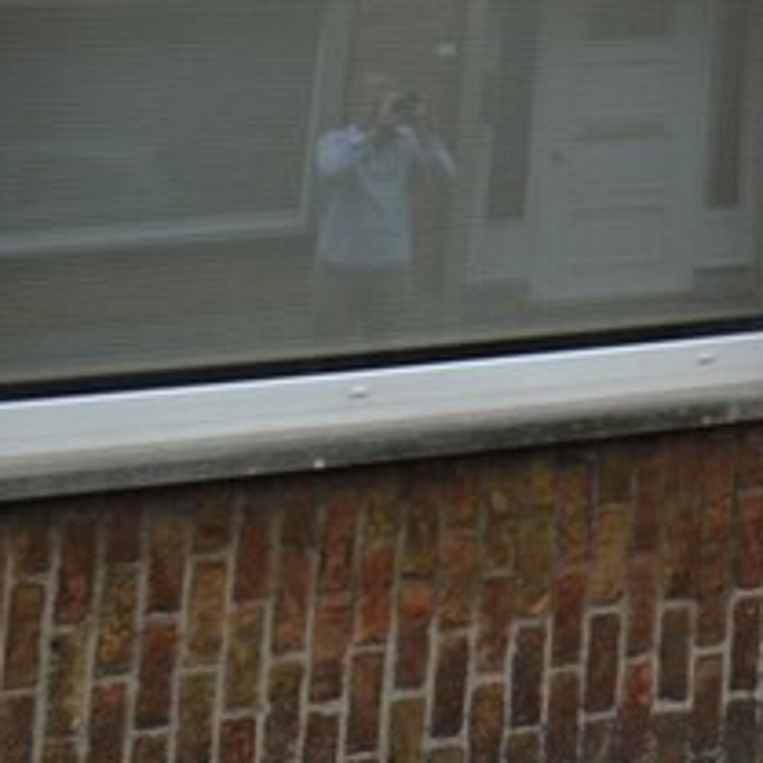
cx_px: 1966
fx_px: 2263
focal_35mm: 91
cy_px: -518
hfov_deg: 13.0
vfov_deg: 16.6
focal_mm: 11
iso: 100
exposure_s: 1/125
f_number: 5.6
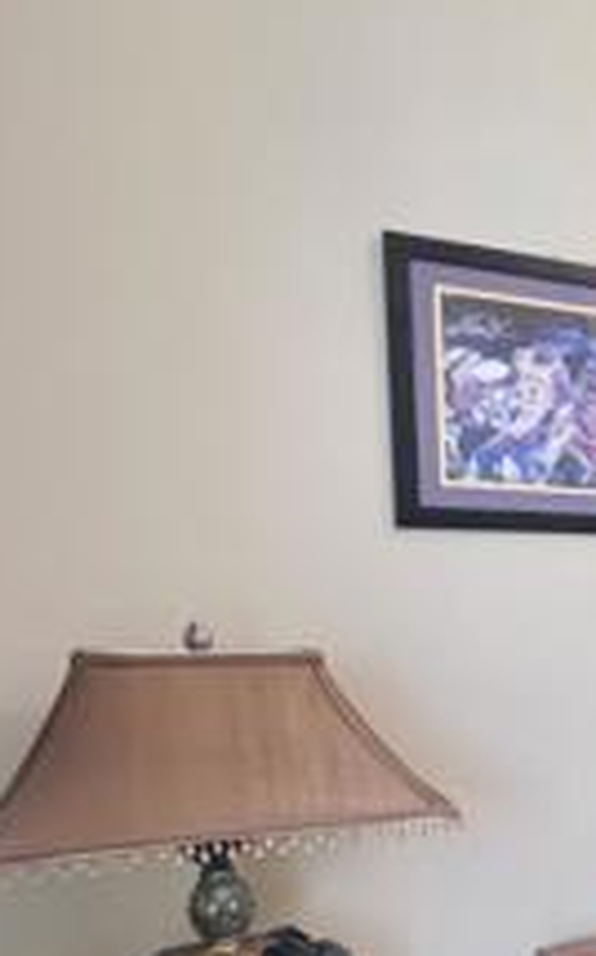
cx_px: 1085
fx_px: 1068
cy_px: 729
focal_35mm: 41
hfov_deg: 20.8
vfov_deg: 46.3
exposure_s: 1/60
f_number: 1.8
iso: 250
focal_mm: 1.57
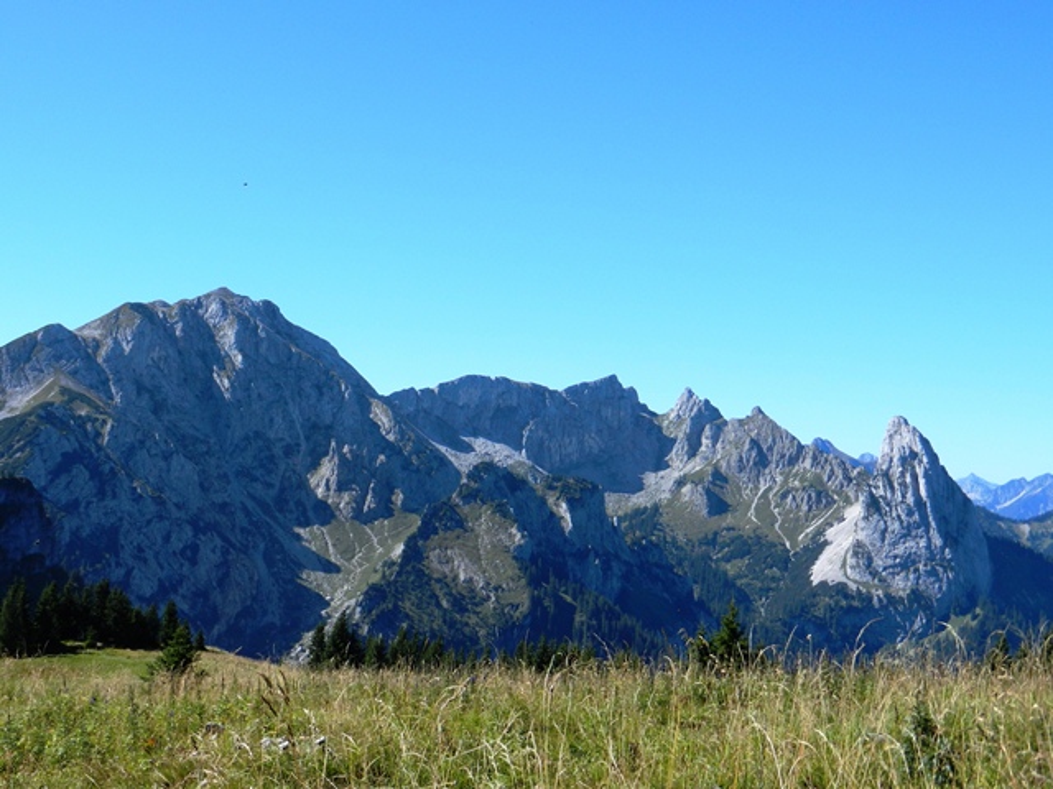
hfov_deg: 36.2
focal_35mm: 53
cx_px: 526
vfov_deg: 27.5
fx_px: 1612
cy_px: 394
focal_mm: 9.4
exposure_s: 1/800
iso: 160
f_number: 4.4
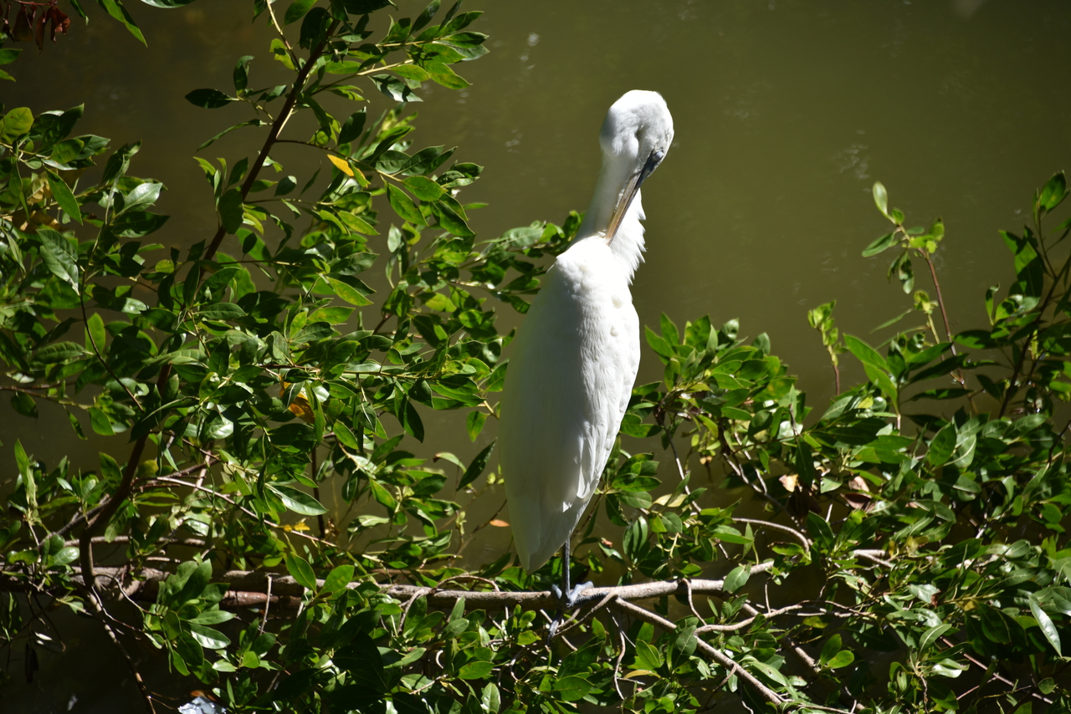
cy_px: 357
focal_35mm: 300
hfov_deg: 6.9
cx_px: 536
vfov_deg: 4.6
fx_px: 8926
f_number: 5.6
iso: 160
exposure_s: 1/640
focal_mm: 300
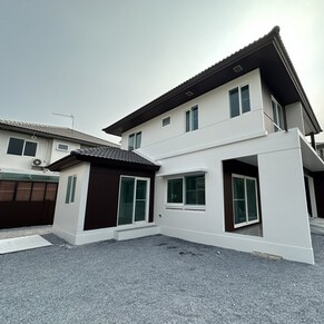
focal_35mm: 17
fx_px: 180
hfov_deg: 82.9
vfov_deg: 84.0
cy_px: 165
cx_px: 196
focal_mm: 2.22
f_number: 2.2
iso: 50
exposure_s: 1/1304
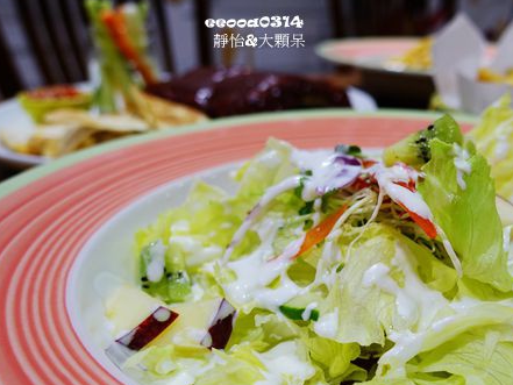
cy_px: 224
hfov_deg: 52.2
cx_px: 368
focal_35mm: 34
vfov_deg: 41.7
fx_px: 504
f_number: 2.5
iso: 125
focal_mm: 8.8
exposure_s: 1/30
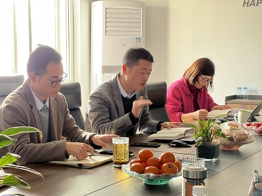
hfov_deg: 25.3
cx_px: 131
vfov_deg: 19.1
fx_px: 583
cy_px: 98
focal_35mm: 77
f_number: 2.8
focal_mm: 9
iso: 160
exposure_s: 1/40
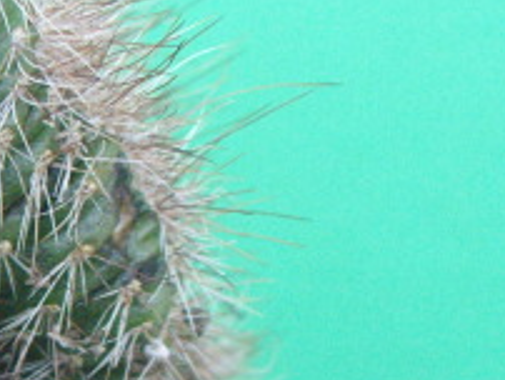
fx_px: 1665
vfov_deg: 13.0
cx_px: -260
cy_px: 292
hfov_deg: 15.8
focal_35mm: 114
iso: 320
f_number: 2.7
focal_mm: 6
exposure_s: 1/60
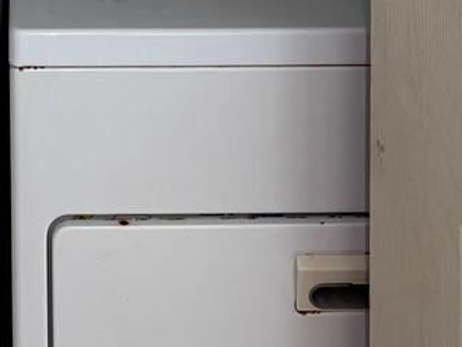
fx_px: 1683
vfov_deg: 10.4
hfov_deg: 15.4
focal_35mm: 126
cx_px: 17
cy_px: -434
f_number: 1.6
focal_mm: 5.96
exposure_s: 1/60
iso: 80
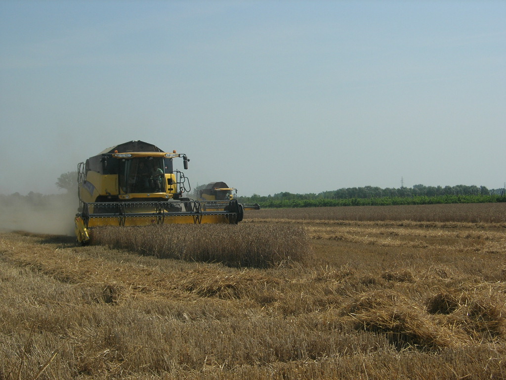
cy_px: 190
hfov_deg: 31.7
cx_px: 253
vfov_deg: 24.0
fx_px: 892
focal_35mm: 61
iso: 64
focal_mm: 12.7
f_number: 5.9
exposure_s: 1/611
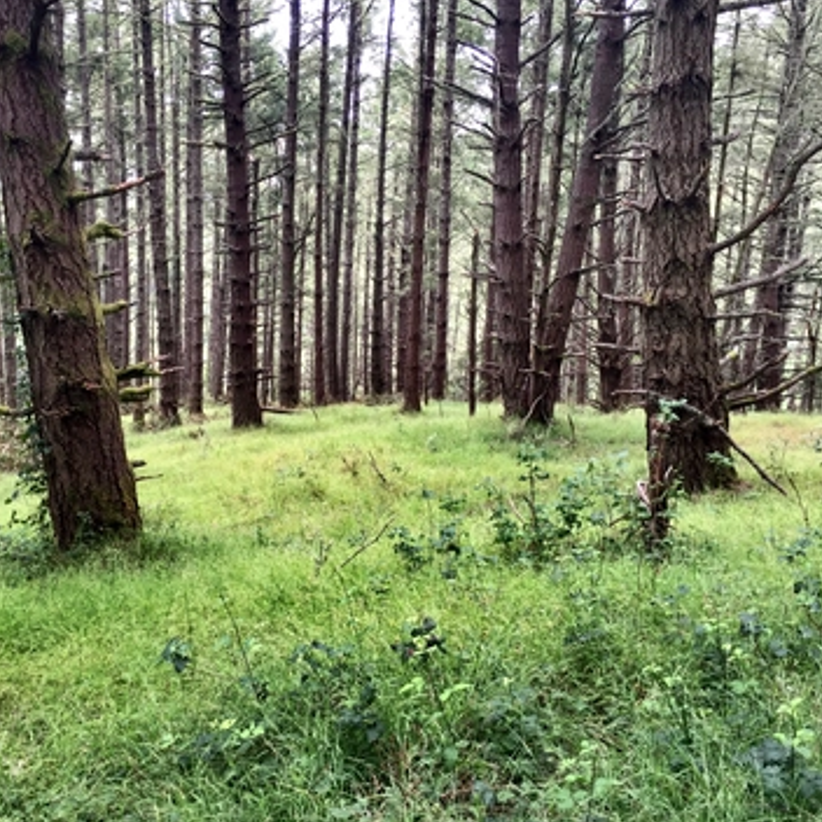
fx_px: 940
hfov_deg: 47.1
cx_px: 348
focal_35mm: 35
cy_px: 411
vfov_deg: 47.2
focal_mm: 4.15
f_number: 2.2
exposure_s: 1/120
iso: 50
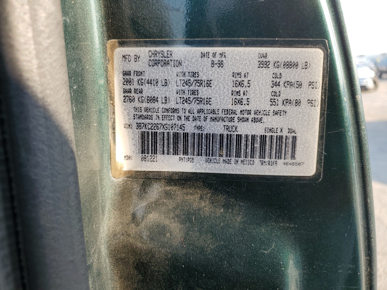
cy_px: 145
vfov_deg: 53.1
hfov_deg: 67.3
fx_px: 291
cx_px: 194
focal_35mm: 26
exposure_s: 1/476
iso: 50
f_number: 1.5
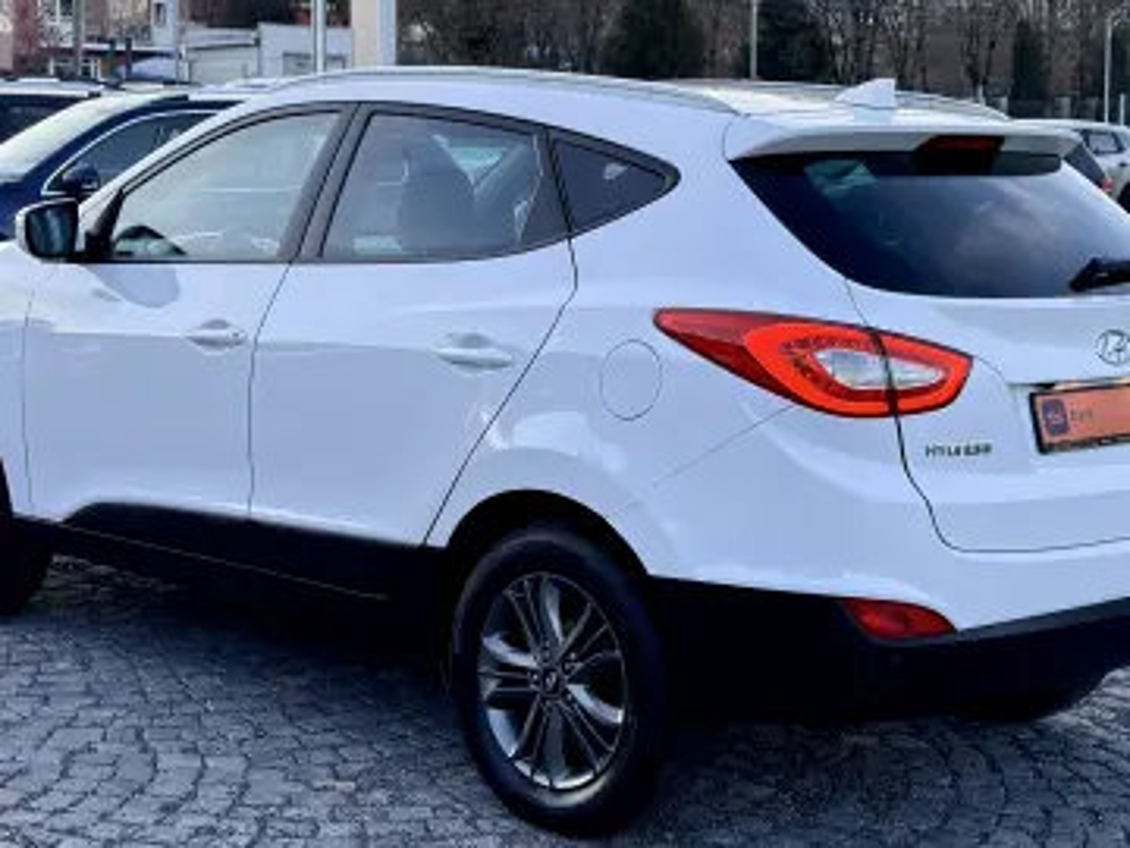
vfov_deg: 56.8
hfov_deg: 71.6
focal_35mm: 24
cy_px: 424
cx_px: 565
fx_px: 783
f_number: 1.78
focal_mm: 6.76
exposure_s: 1/598
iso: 80
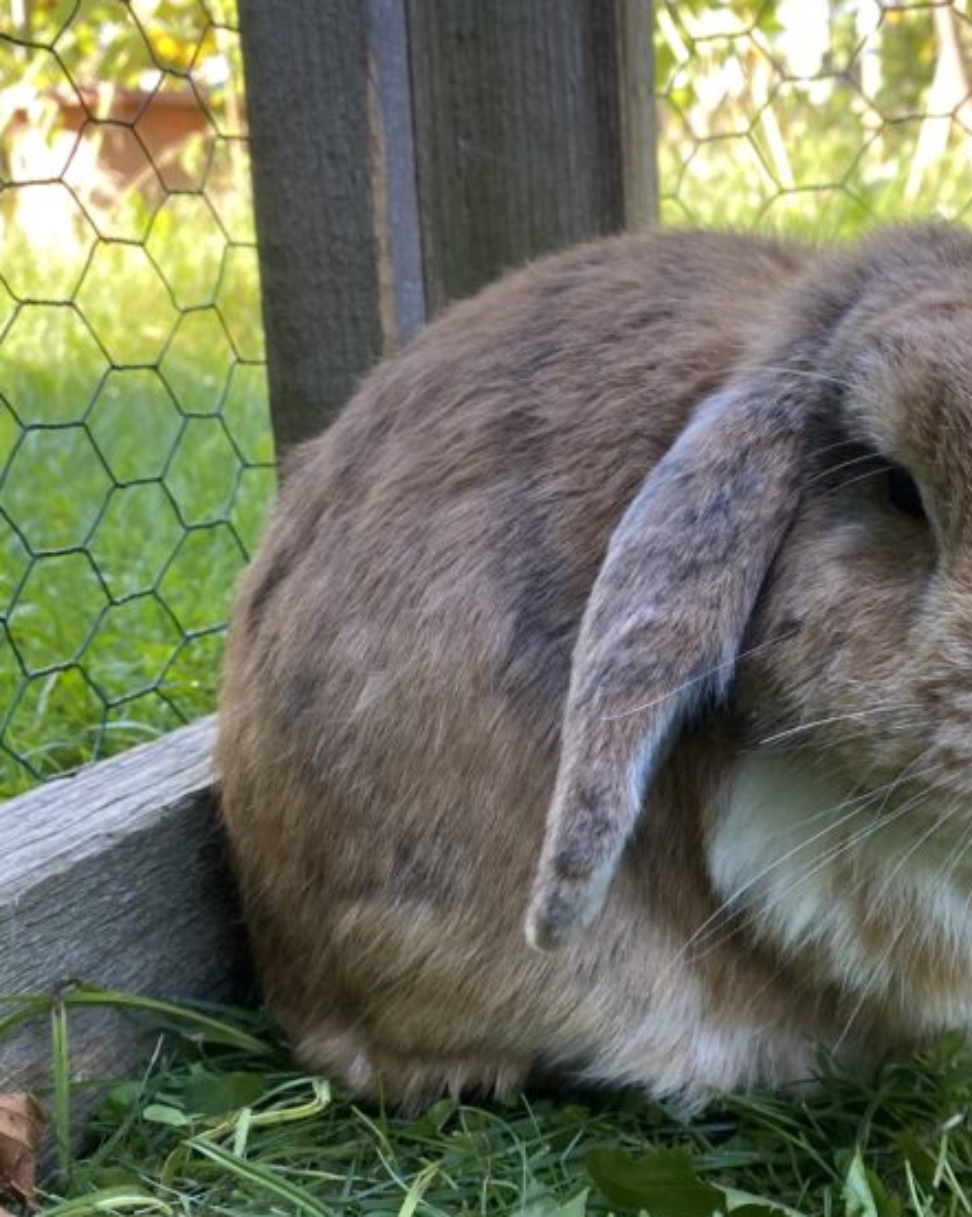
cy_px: 700
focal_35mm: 47
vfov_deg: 39.5
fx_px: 1691
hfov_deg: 31.3
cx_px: 770
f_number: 1.8
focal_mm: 4.25
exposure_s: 1/121
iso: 50
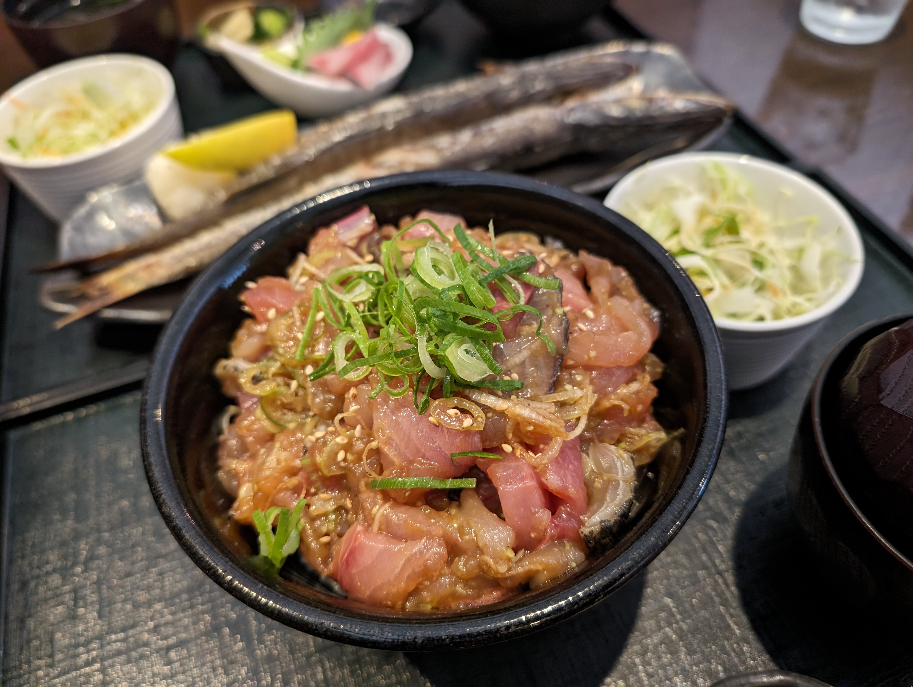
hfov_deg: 71.5
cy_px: 344
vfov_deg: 56.9
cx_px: 456
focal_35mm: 24
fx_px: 634
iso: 607
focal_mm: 6.9
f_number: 1.68
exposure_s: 1/51
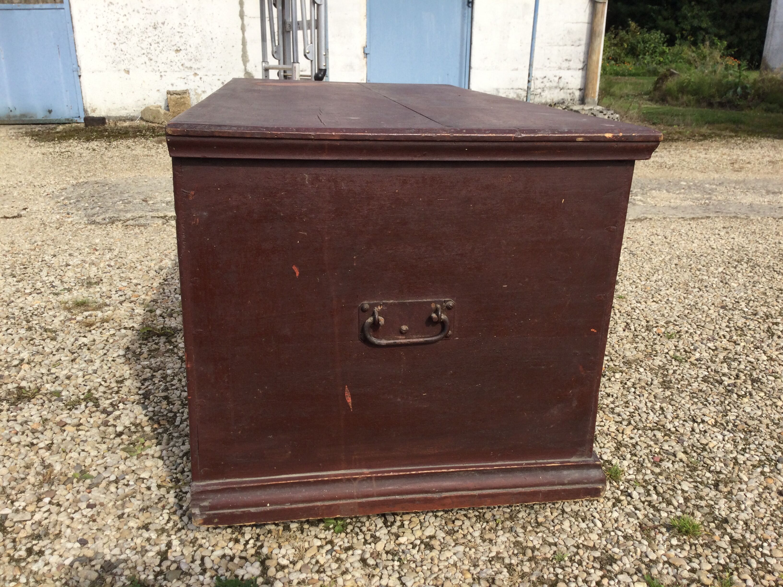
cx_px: 392
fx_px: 701
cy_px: 294
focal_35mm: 31
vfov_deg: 45.4
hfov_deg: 58.4
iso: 25
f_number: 2.4
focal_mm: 3.3
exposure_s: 1/741
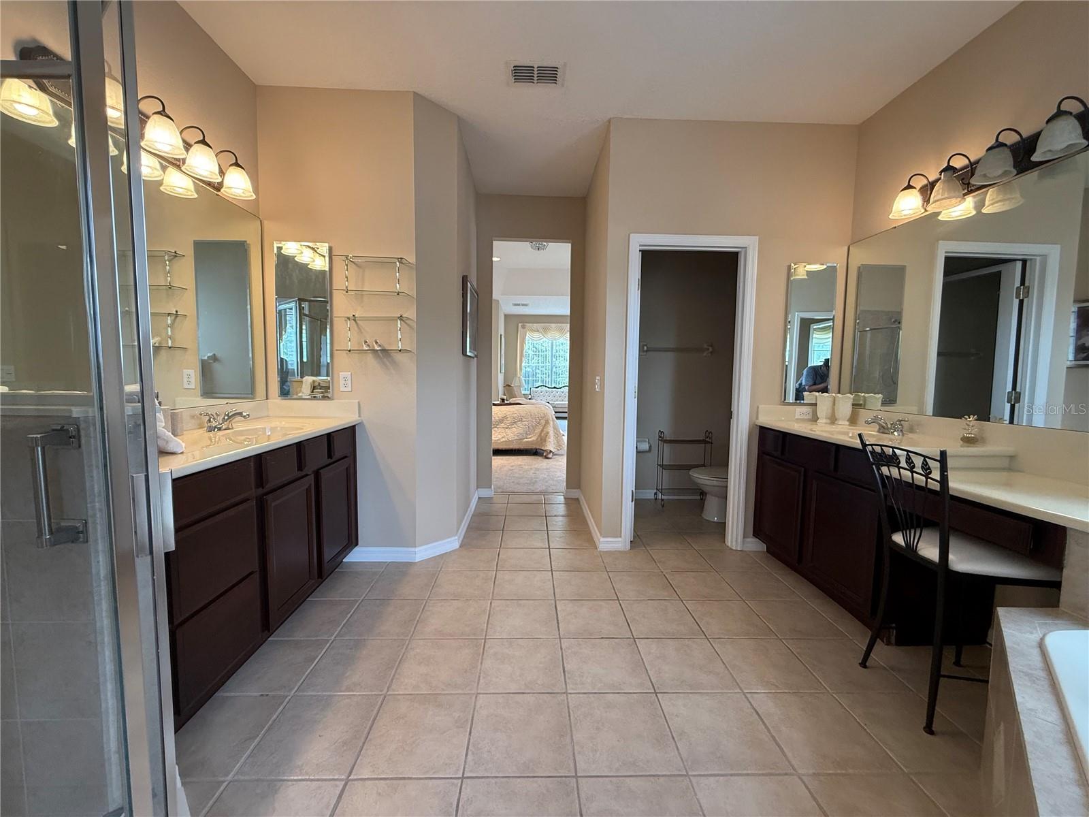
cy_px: 408
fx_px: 440
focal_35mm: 14
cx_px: 544
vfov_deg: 85.7
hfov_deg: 102.1
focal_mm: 2.22
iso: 200
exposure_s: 1/60
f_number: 2.2
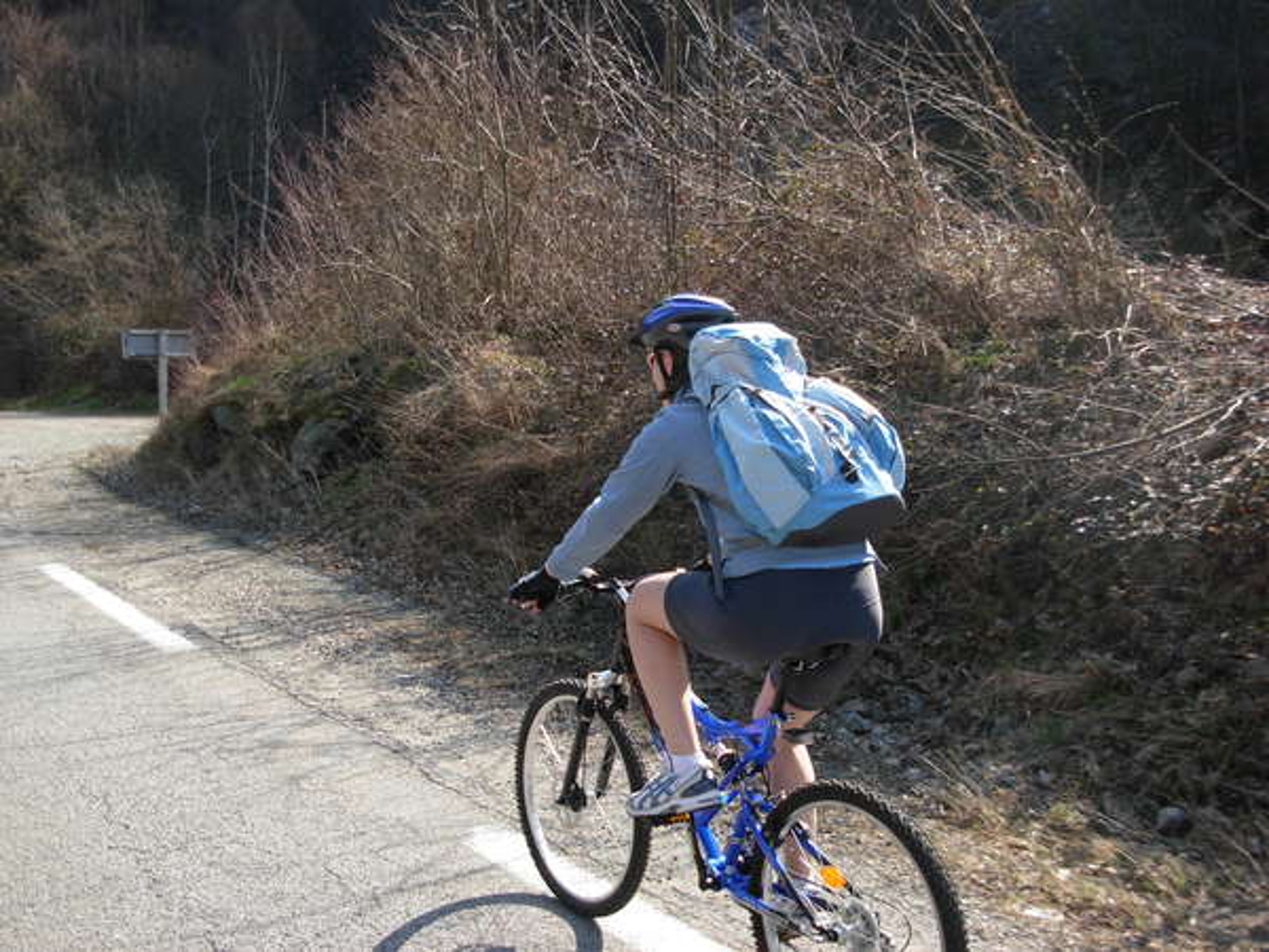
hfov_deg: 49.0
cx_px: 634
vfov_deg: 37.7
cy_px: 476
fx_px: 1393
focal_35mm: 38
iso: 79
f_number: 2.9
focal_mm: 6.3
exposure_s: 1/470
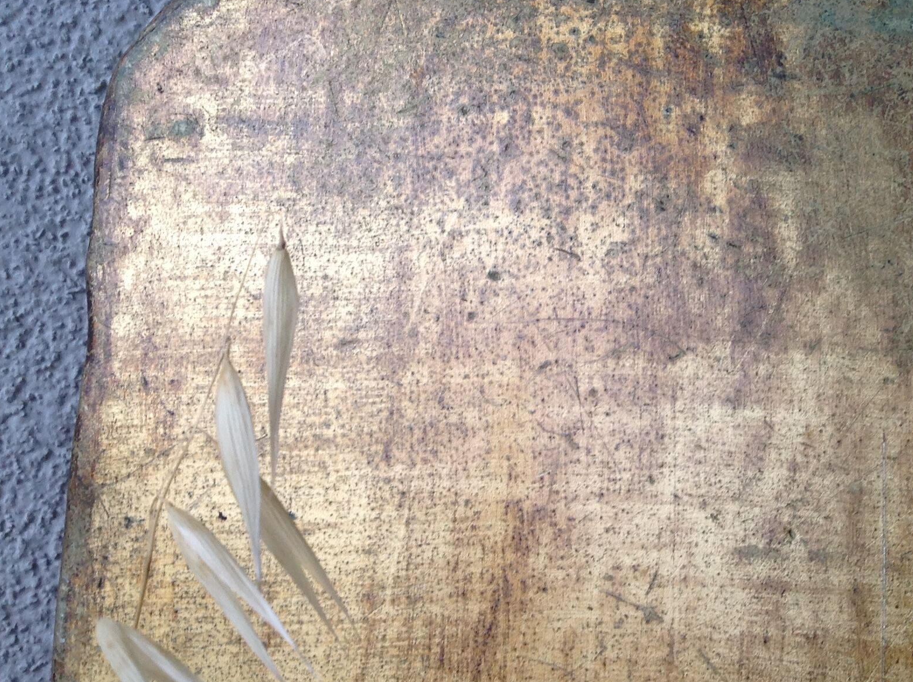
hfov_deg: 32.8
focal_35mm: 58
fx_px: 1527
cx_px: 660
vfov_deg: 25.1
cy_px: 400
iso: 64
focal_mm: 4.28
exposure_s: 1/30
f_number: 2.4
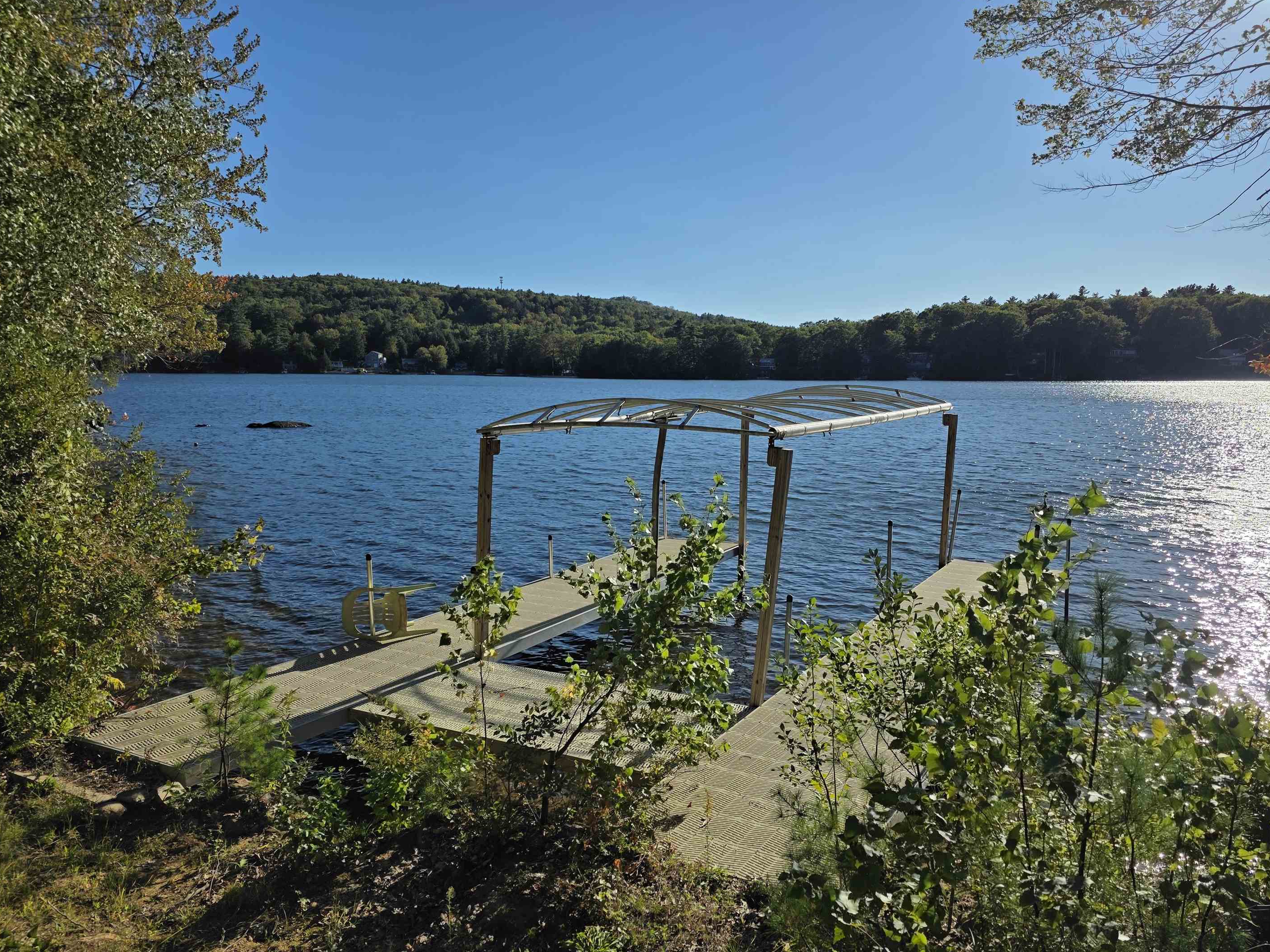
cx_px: 684
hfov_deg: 69.3
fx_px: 917
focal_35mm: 25
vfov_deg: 54.9
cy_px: 499
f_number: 1.7
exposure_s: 1/7944
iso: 25
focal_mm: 6.3
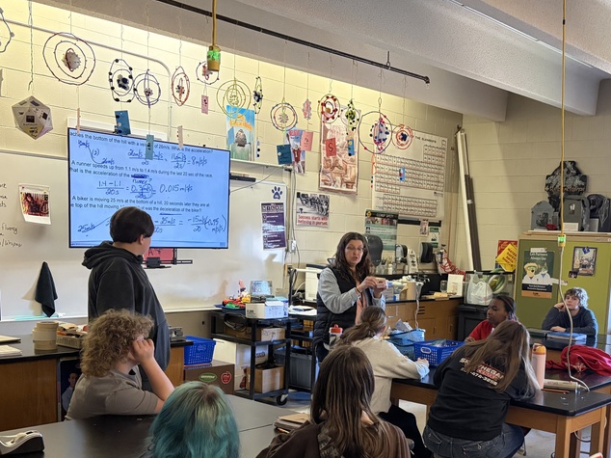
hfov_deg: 44.2
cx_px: 408
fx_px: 741
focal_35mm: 42
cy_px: 337
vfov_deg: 33.7
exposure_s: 1/60
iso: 400
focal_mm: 5.96
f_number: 1.6
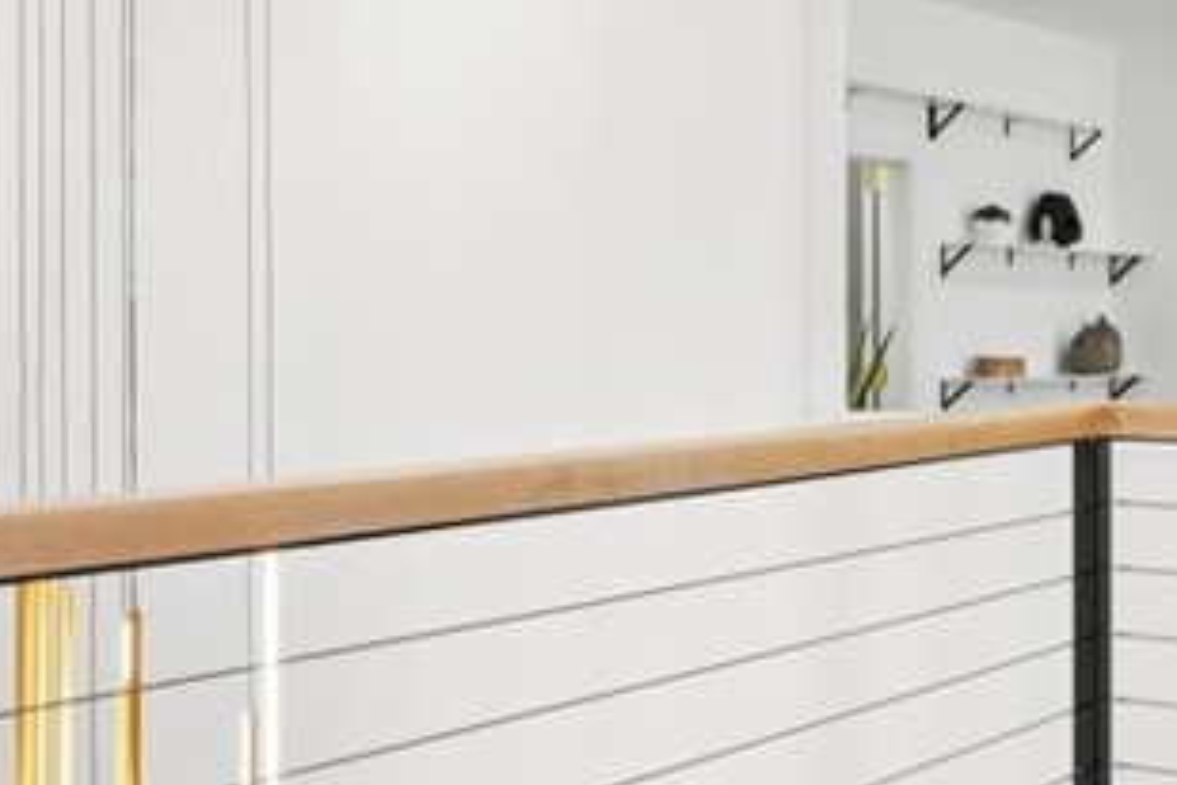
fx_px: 1733
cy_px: 318
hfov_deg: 34.0
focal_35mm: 53
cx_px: 1192
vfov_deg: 25.5
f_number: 9
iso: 125
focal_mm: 16
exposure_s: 1/4
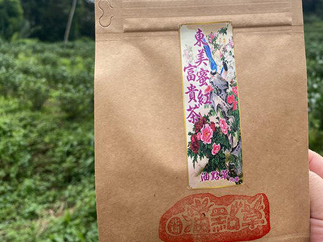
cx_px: 213
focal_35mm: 41
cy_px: 101
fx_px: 382
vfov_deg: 35.0
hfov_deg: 45.1
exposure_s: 1/1053
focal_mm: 4.25
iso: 32
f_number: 1.8
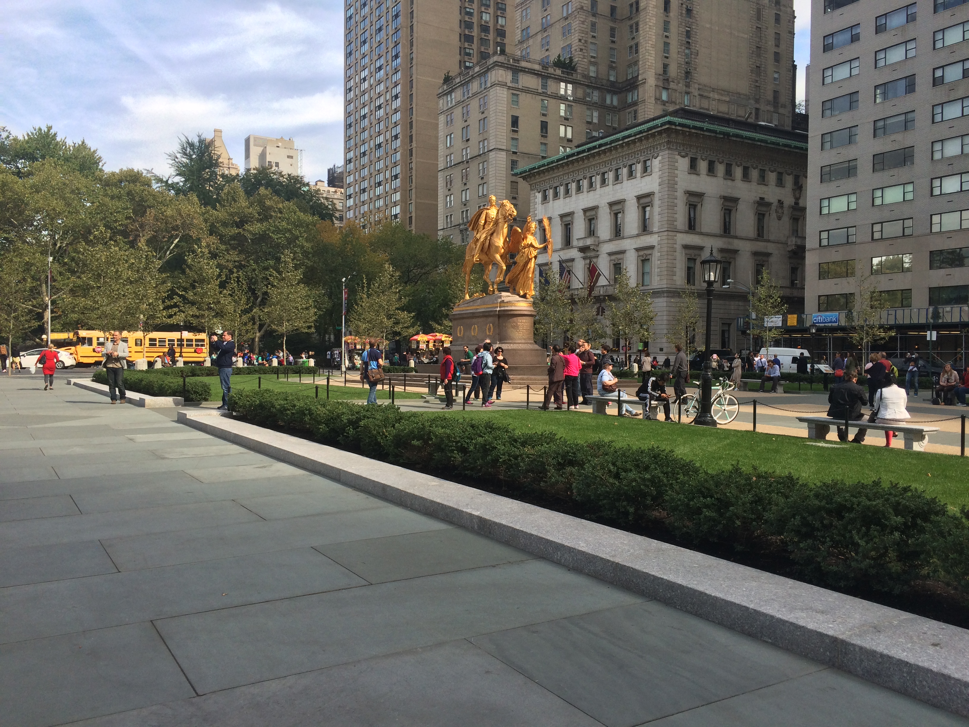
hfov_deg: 61.7
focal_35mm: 29
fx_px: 812
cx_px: 484
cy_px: 364
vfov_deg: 48.2
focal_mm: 4.15
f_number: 2.2
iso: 32
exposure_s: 1/912
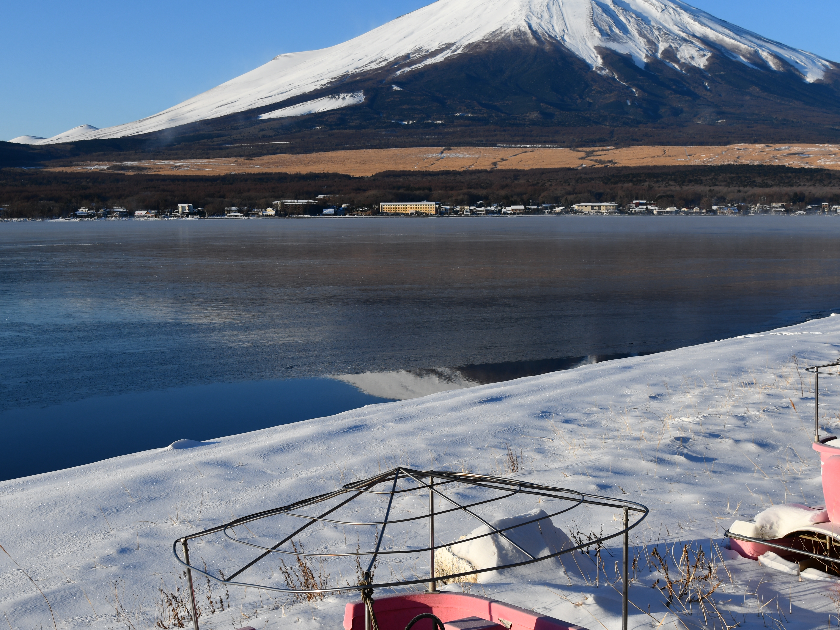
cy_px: 449
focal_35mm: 53
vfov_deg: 27.3
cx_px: 381
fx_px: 1286
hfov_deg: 36.1
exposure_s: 1/250
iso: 64
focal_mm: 26
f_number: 8
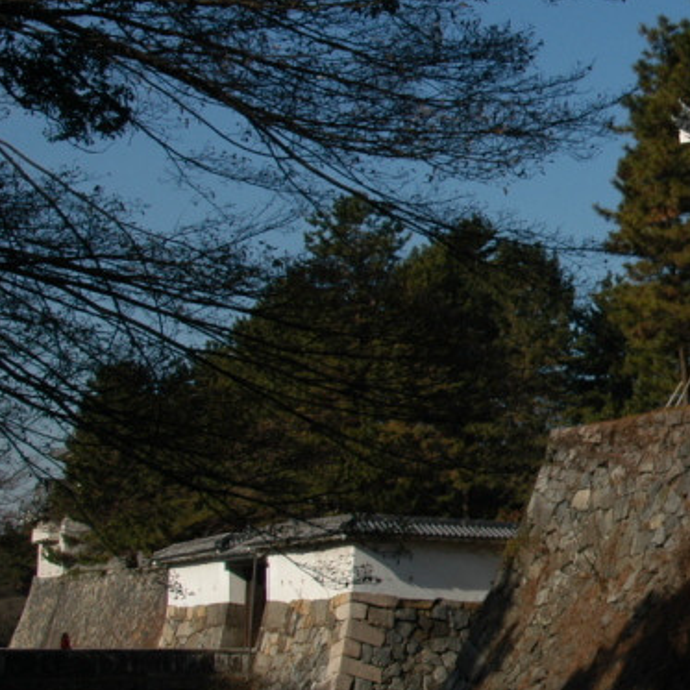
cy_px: 282
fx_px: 1894
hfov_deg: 18.9
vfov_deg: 20.6
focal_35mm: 84
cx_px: 932
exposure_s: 1/500
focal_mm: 24
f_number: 11
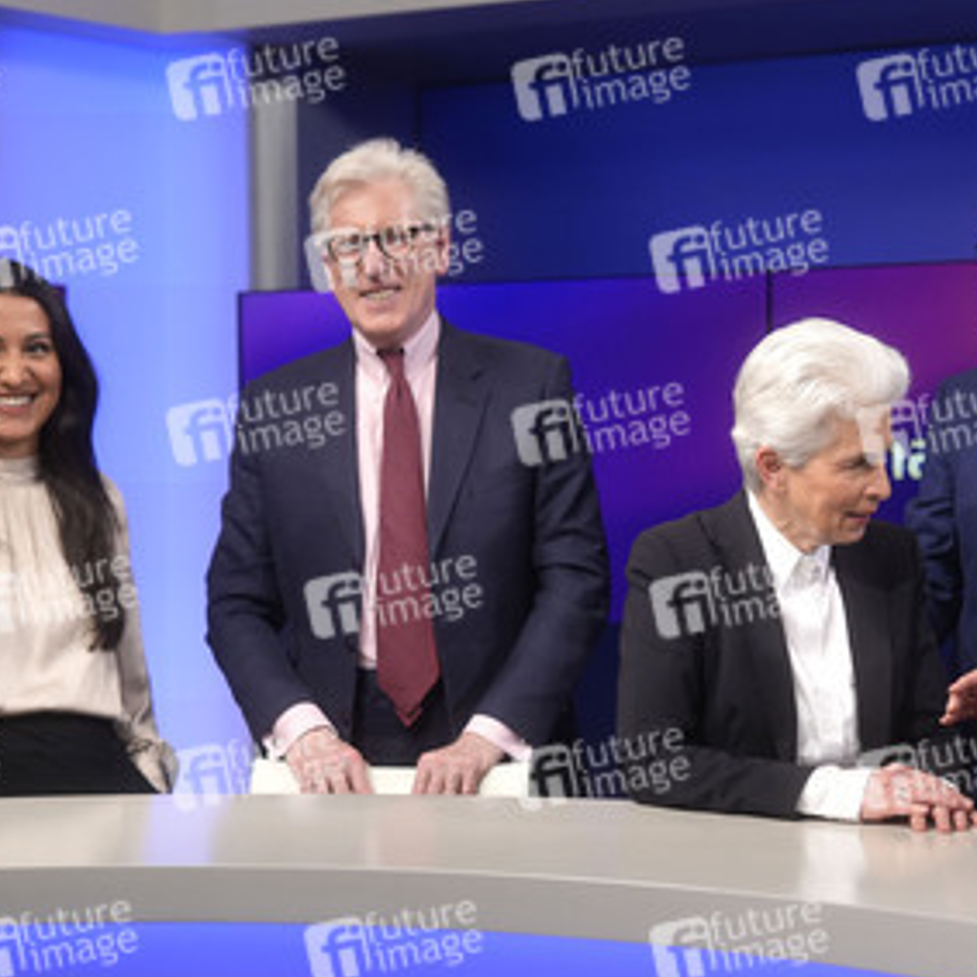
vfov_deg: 28.2
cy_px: 511
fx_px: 1948
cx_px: 647
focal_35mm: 61
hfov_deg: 28.0
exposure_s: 1/250
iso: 640
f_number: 2.2
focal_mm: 30
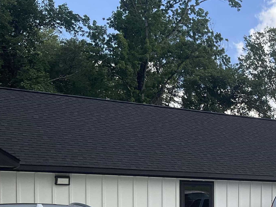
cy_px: 226
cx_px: 301
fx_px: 518
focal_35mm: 65
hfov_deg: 27.4
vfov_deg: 21.5
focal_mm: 3
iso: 25
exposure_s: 1/770
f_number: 1.8
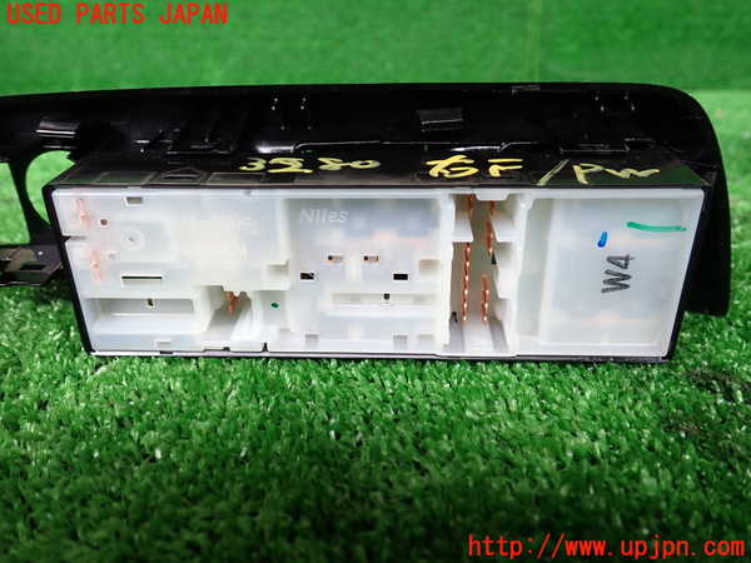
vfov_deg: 46.8
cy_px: 282
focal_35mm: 30
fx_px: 651
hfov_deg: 60.0
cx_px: 376
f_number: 2.3
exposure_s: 1/60
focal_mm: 5.4
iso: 200
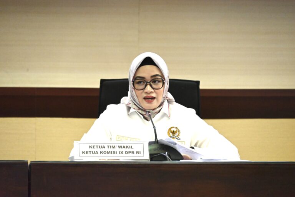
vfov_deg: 6.9
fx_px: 1639
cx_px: 148
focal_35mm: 200
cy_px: 98
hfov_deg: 10.3
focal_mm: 200
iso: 8000
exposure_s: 1/320
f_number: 6.3
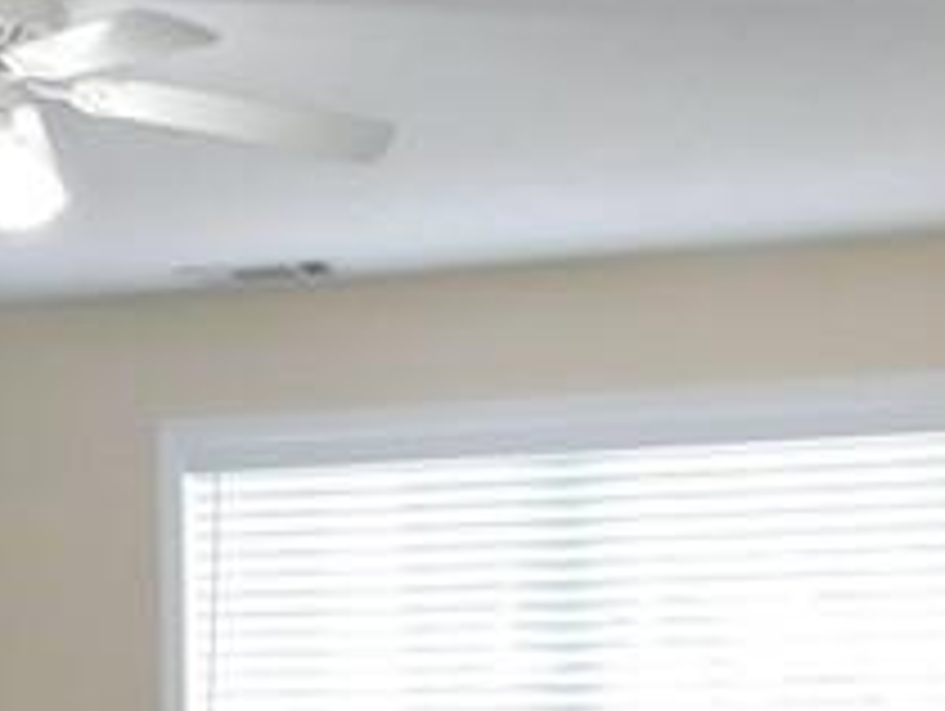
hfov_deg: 16.5
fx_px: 3061
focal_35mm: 112
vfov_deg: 13.1
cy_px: 652
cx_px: -297
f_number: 3
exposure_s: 1/30
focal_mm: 4
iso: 125
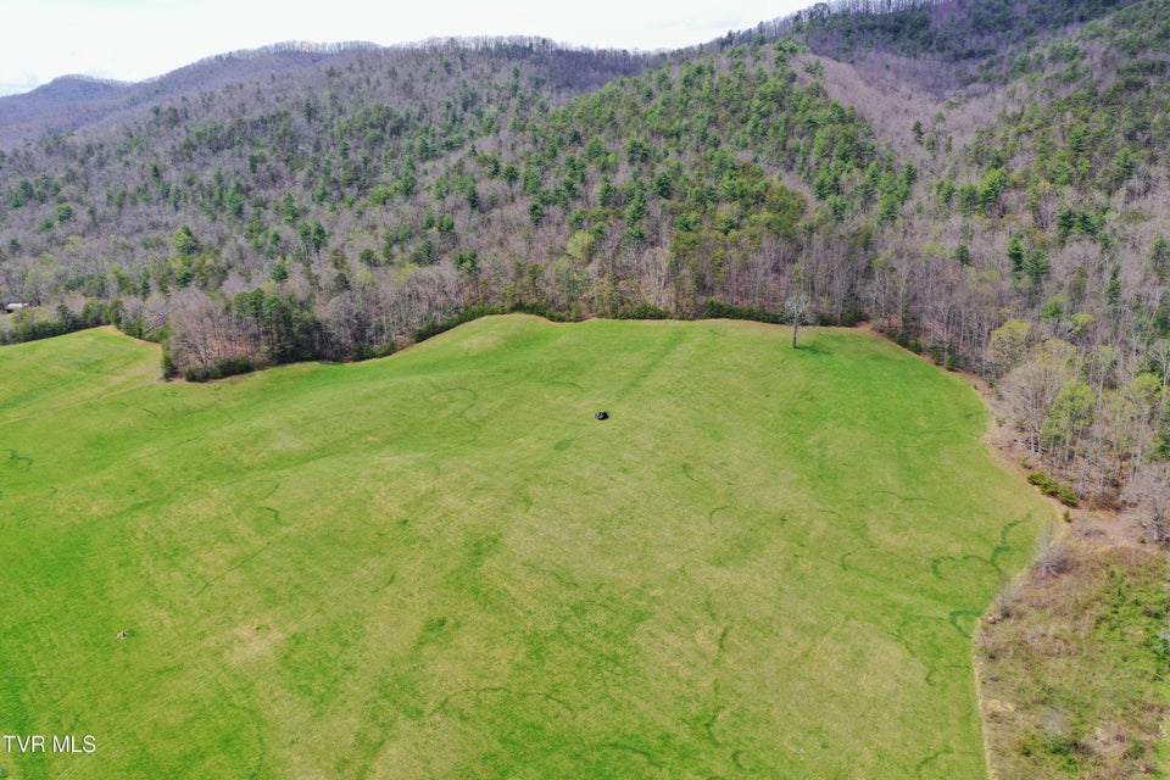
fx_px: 910
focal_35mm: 28
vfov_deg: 46.4
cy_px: 390
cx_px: 585
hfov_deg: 65.5
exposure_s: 1/200
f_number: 4.5
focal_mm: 10.26
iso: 100
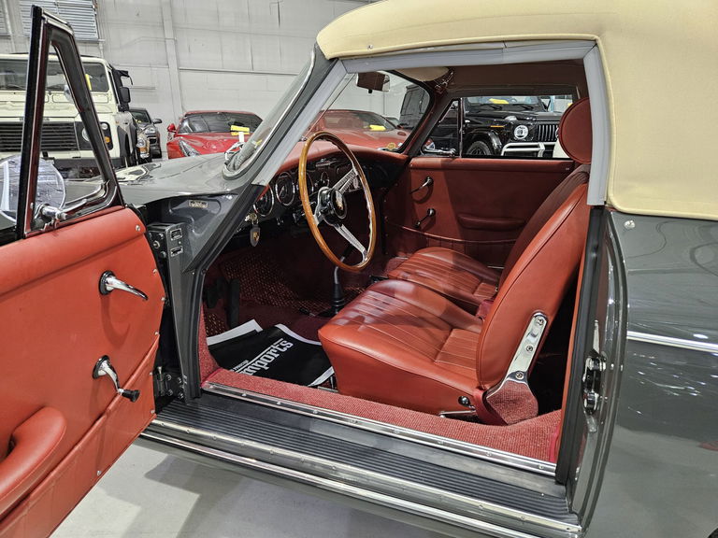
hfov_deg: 73.9
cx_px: 359
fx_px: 477
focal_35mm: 23
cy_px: 269
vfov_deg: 58.9
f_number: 1.8
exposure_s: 1/30
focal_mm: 5.4
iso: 640
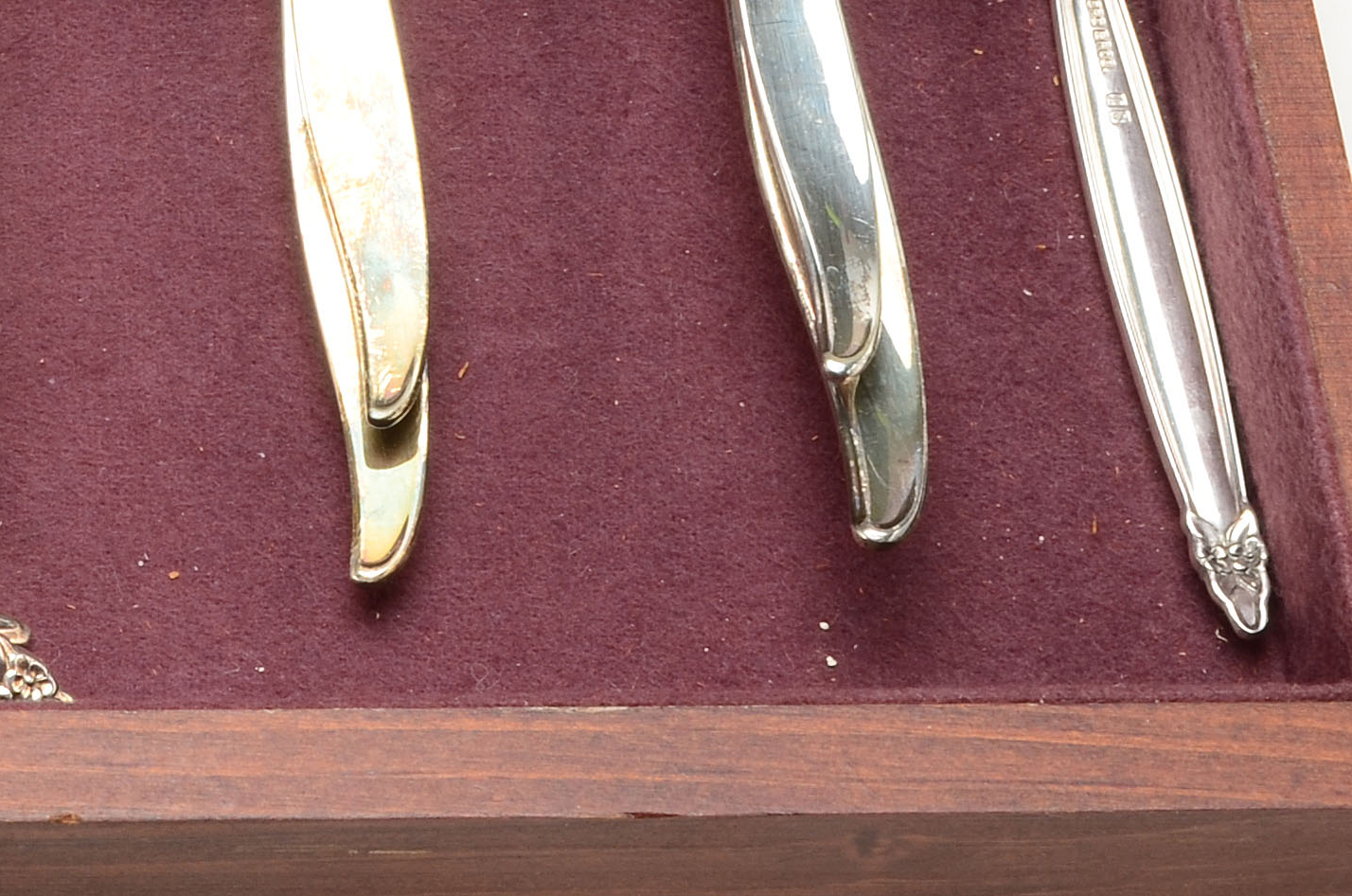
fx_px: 6596
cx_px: -539
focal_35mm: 176
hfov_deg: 11.3
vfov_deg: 7.7
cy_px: -364
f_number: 18
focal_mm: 34
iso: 100
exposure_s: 1/160
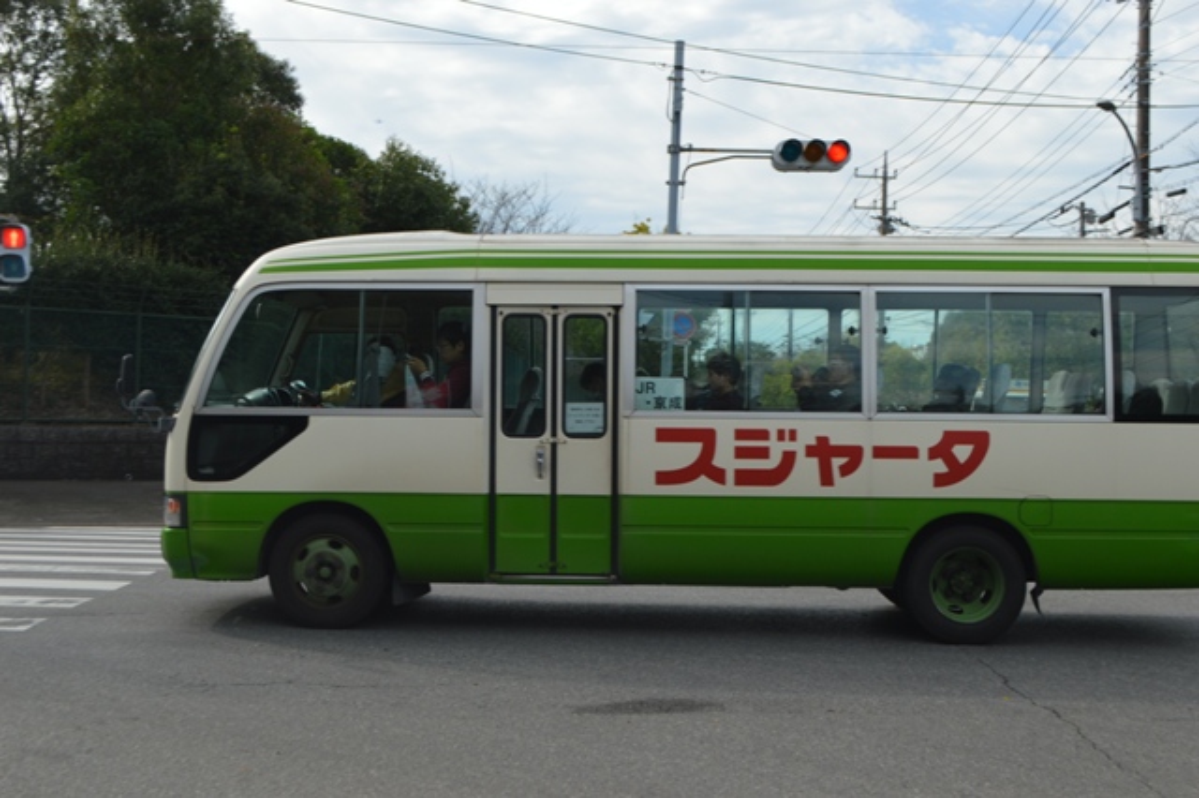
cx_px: 600
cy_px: 399
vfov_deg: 29.8
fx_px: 1498
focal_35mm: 45
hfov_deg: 43.6
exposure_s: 1/250
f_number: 8
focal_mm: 30
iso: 100
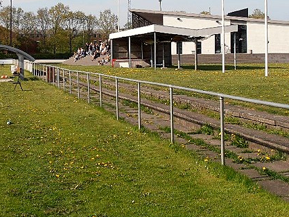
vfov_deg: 17.9
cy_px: 68
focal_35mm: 82
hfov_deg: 23.8
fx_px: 685
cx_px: 138
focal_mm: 10.04
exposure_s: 1/640
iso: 80
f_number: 4.5
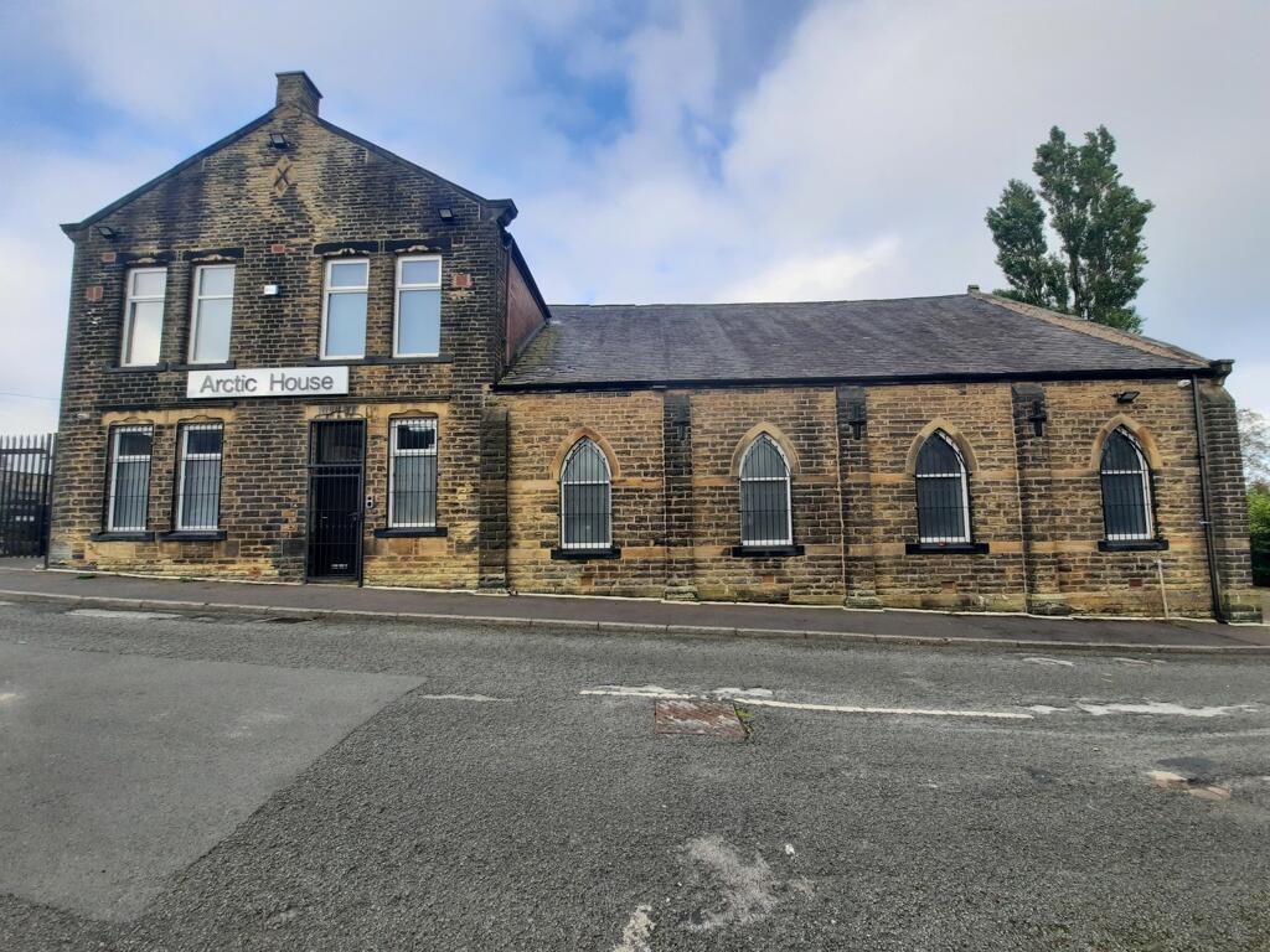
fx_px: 477
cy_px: 476
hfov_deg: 106.2
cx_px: 635
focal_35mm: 13
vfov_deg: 89.9
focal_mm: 1.74
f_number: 2.2
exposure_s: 1/466
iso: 40
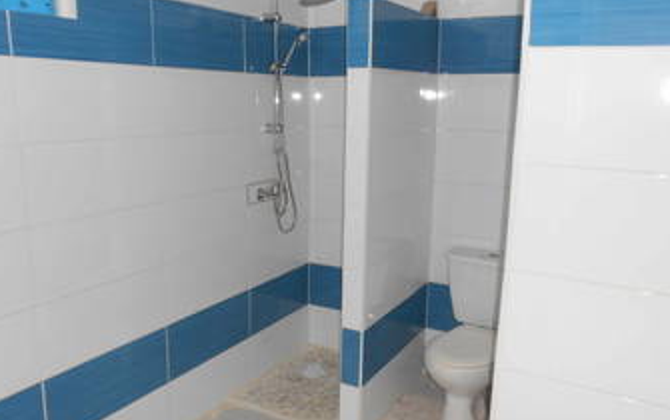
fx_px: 603
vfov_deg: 38.4
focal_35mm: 33
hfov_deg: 58.1
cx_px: 332
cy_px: 232
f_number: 3.4
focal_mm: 5.1
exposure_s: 1/25
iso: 200
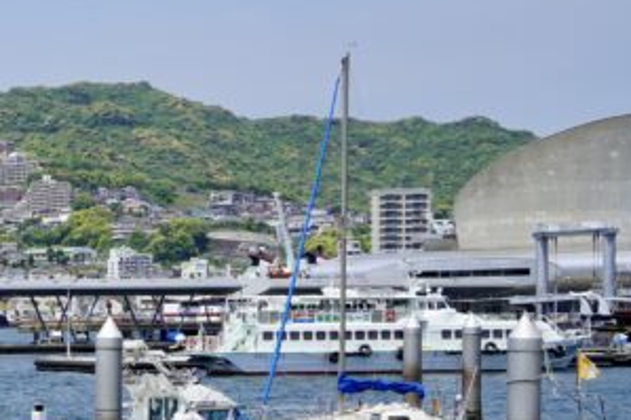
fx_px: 2102
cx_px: -439
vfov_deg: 11.3
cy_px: 389
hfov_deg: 15.2
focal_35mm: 120
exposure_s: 1/320
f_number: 9
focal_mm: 35
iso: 100
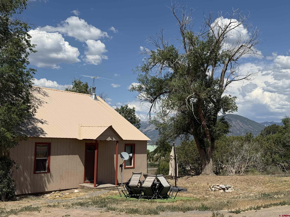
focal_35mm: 48
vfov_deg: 30.3
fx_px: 402
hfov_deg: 39.7
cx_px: 145
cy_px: 108
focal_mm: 6.76
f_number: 1.78
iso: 64
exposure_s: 1/9901
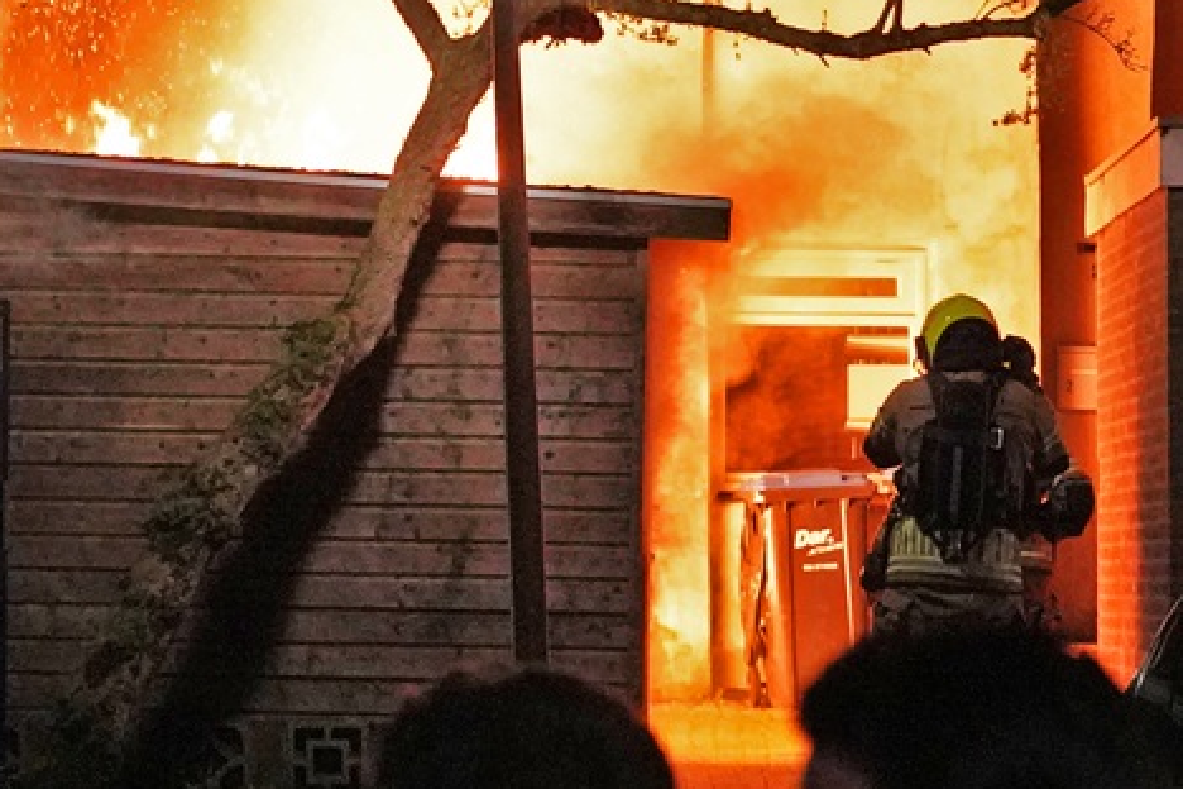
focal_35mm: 109
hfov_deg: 18.7
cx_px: 670
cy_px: -15
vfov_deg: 12.4
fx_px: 3582
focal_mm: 51
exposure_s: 1/160
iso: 10000
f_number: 4
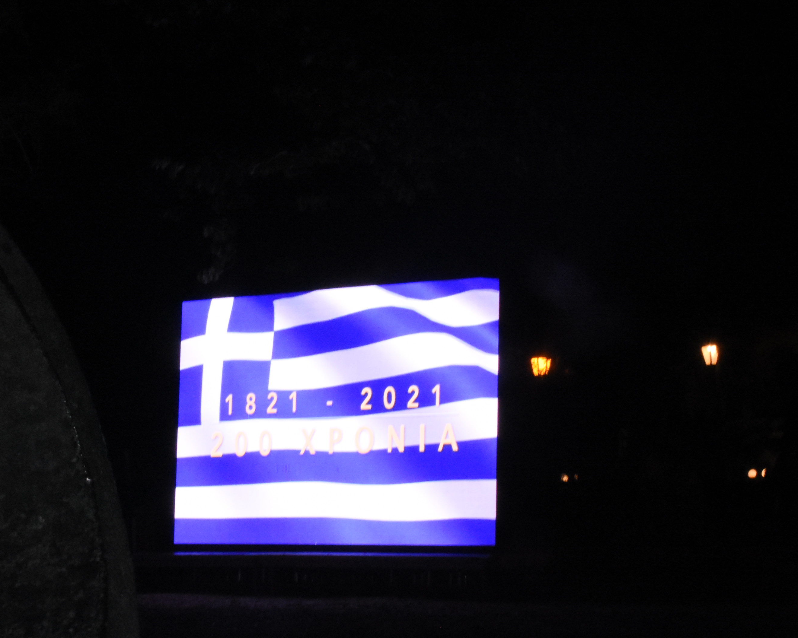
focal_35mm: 91
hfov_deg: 20.9
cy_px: 398
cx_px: 237
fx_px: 2149
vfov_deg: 16.9
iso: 5000
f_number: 29
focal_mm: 38
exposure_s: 1/40
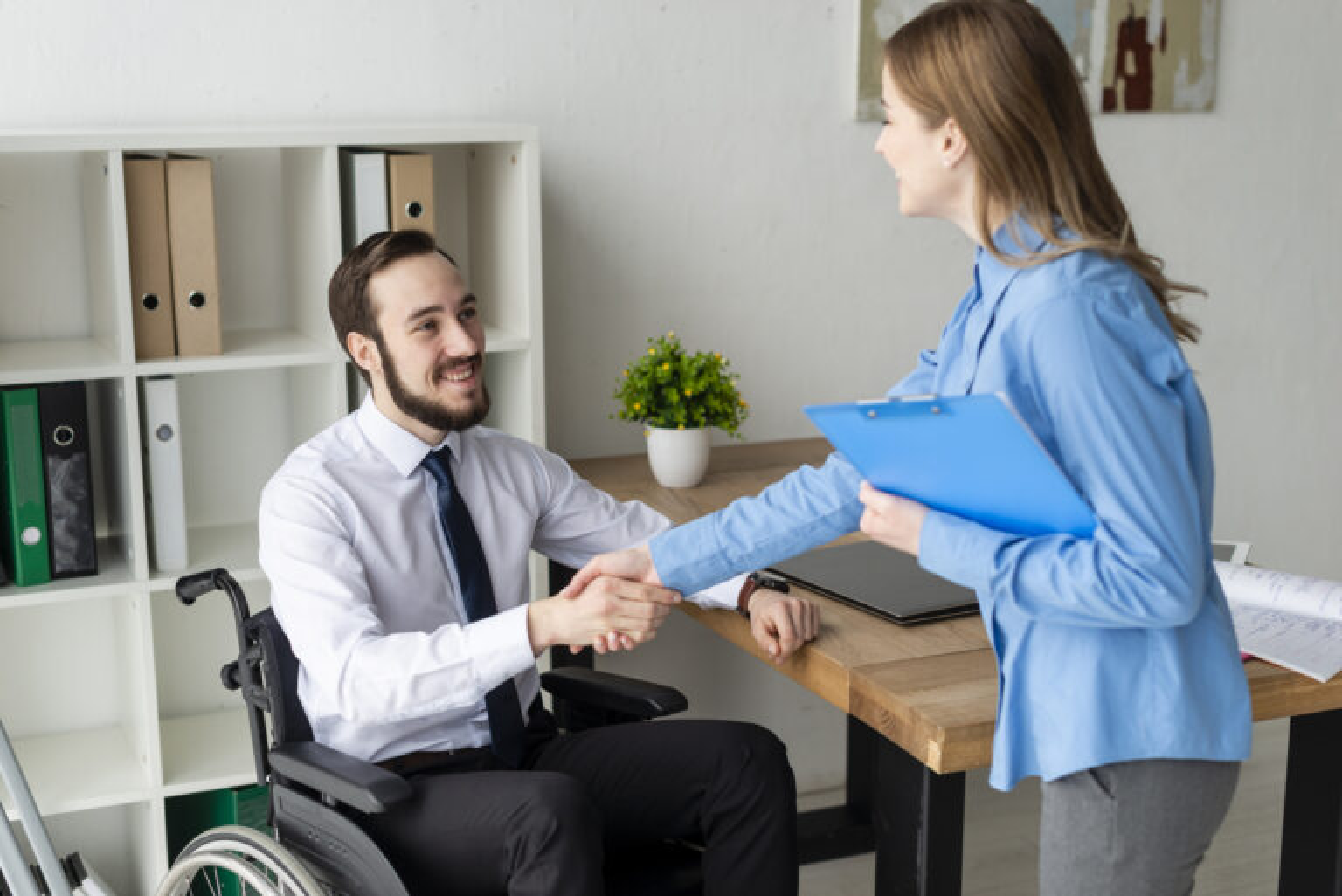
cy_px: 448
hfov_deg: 39.6
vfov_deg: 27.0
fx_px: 1865
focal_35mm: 50
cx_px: 671
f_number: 2.8
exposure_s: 1/160
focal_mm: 50
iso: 250
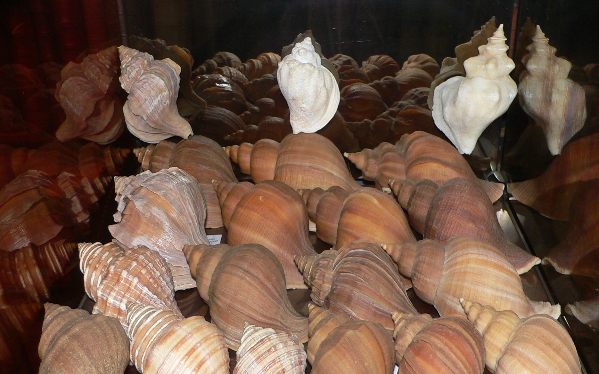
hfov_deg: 49.2
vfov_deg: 31.9
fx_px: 653
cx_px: 318
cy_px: 232
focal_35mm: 40
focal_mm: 4.6
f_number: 2.8
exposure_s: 1/60
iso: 100
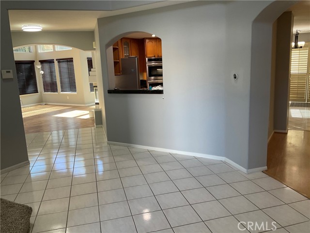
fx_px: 260
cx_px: 155
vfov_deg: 48.2
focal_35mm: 29
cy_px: 116
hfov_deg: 61.7
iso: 64
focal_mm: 3
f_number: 1.8
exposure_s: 1/120
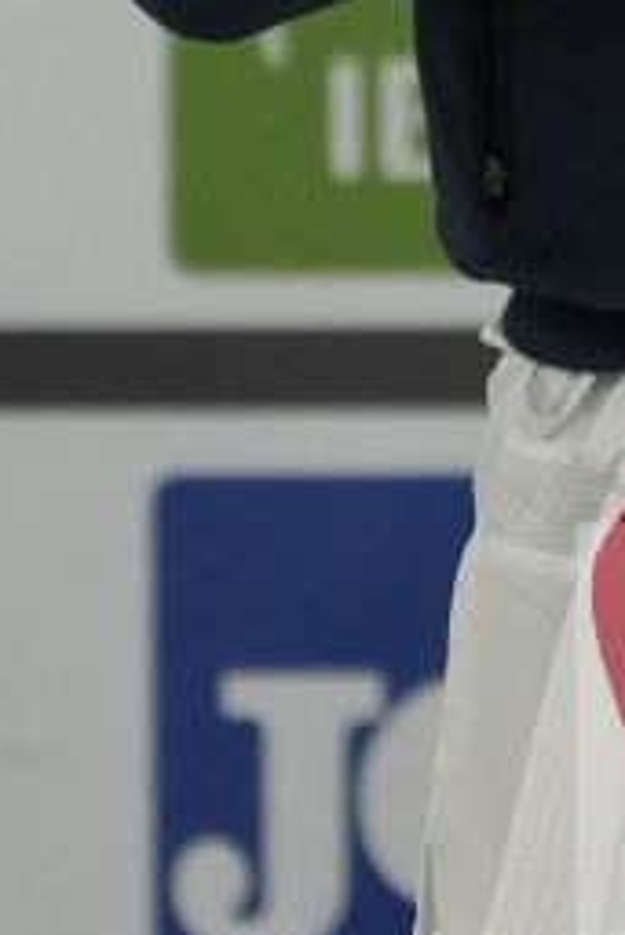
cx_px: 917
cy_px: -442
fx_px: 36588
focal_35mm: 1407
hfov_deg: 1.0
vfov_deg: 1.5
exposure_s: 1/500
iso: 1600
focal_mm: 200
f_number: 2.8
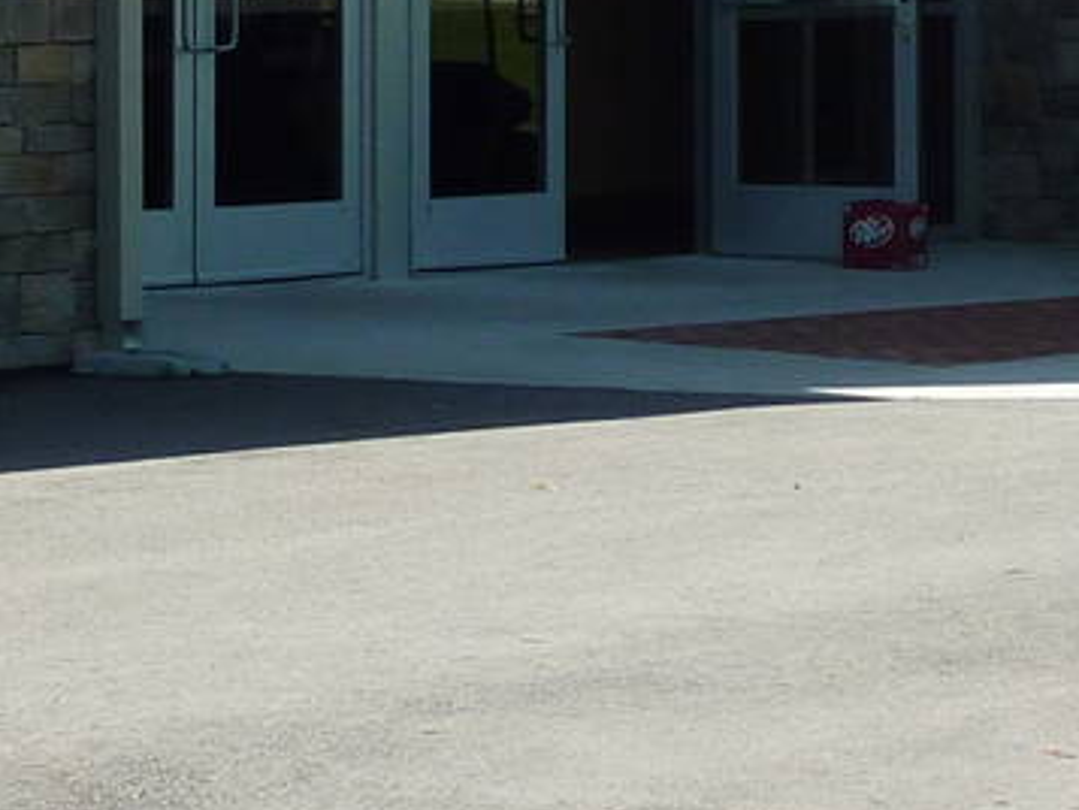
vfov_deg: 6.3
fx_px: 7265
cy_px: -598
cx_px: 529
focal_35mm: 233
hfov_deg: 8.5
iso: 100
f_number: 3.8
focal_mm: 8.5
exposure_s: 1/500
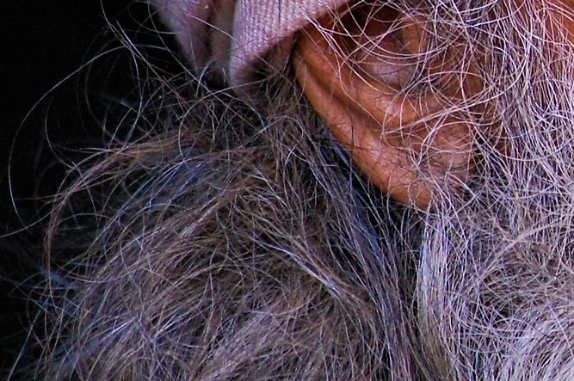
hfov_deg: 2.0
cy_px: 56
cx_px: 681
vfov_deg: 1.3
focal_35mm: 1053
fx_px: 16766
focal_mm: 195
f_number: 5.3
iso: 800
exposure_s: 1/320
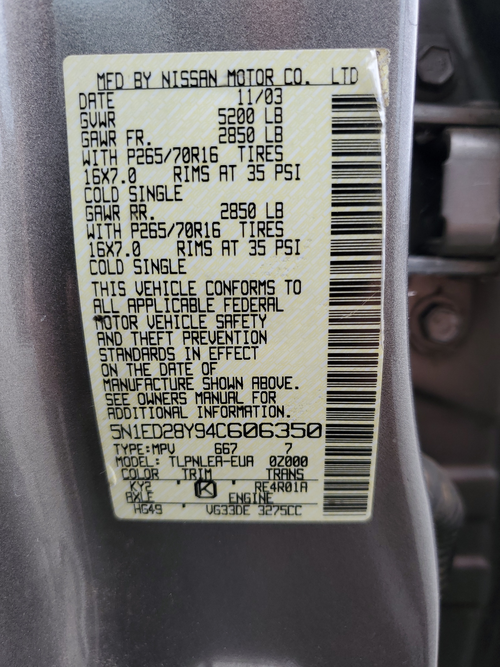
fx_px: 501
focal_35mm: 26
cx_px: 250
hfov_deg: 53.1
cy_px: 334
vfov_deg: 67.3
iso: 50
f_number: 1.5
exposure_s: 1/345
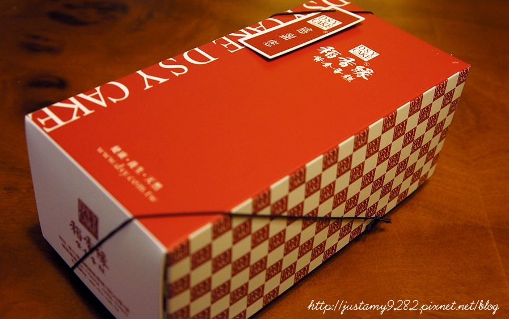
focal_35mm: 48
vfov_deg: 27.1
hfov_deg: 42.2
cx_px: 255
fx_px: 659
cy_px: 153
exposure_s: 1/40
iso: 1600
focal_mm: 31
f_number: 5
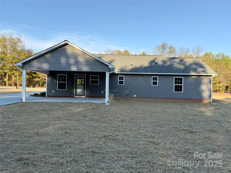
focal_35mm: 32
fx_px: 214
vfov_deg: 44.2
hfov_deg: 56.8
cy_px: 86
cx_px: 116
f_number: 1.78
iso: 64
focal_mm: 6.76
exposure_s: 1/1818
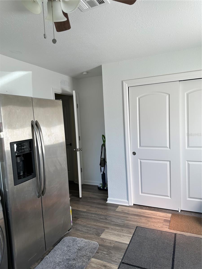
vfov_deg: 71.6
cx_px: 101
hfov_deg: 56.8
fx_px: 187
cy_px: 134
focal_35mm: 24
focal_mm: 6.86
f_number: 1.78
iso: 64
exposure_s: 1/211
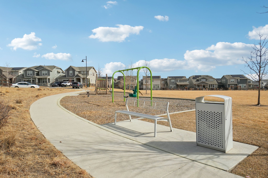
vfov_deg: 53.1
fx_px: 179
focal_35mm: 24
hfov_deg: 73.7
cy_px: 89
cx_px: 134
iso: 400
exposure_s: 1/2000
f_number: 8
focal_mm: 16
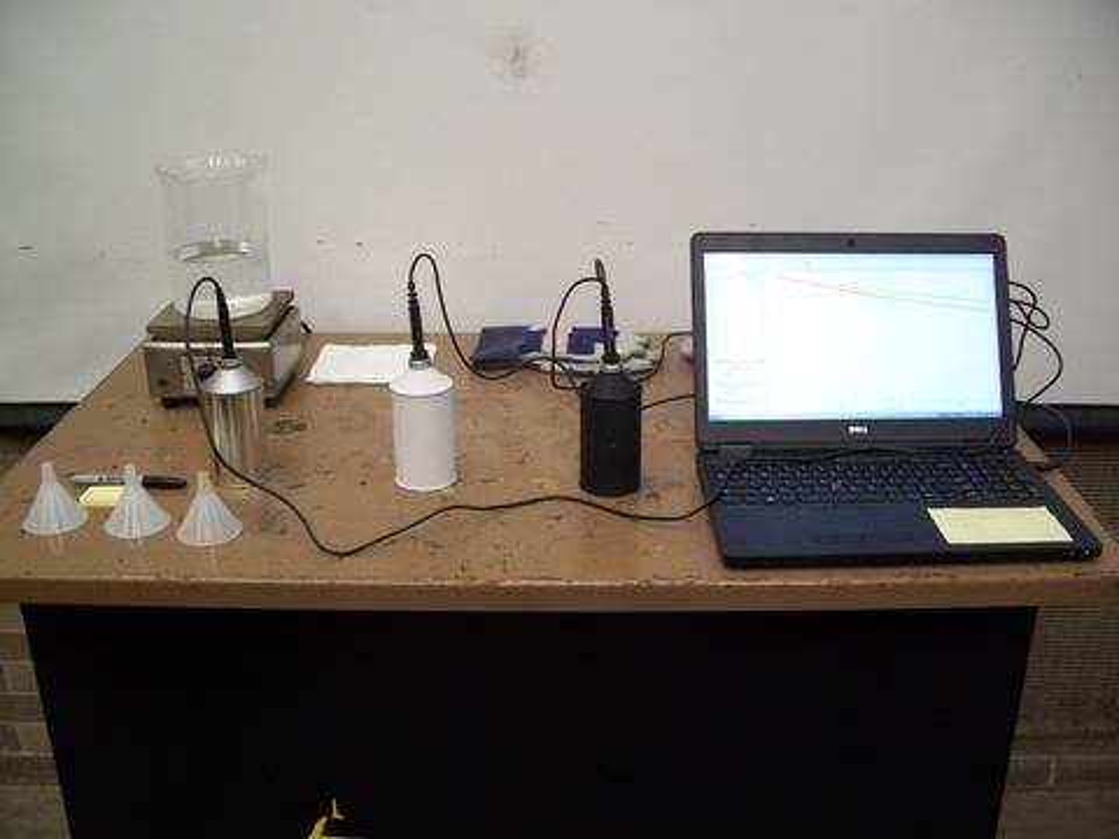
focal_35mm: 37
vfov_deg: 38.7
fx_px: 1196
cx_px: 560
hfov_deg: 50.1
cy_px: 420
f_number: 2.8
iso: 160
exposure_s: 1/30
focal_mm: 7.8
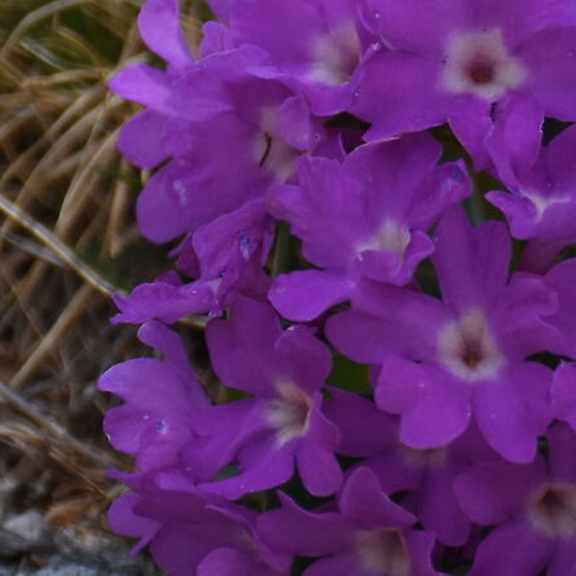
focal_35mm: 1057
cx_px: 485
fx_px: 19904
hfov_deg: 1.7
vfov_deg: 1.7
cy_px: 132
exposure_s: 1/1600
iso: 400
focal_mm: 155
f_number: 5
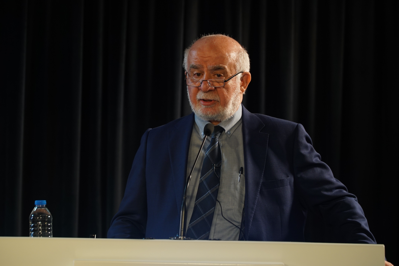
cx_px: 200
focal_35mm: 135
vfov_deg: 10.2
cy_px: 133
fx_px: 1497
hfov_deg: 15.2
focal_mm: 135
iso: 800
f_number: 5.6
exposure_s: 1/50
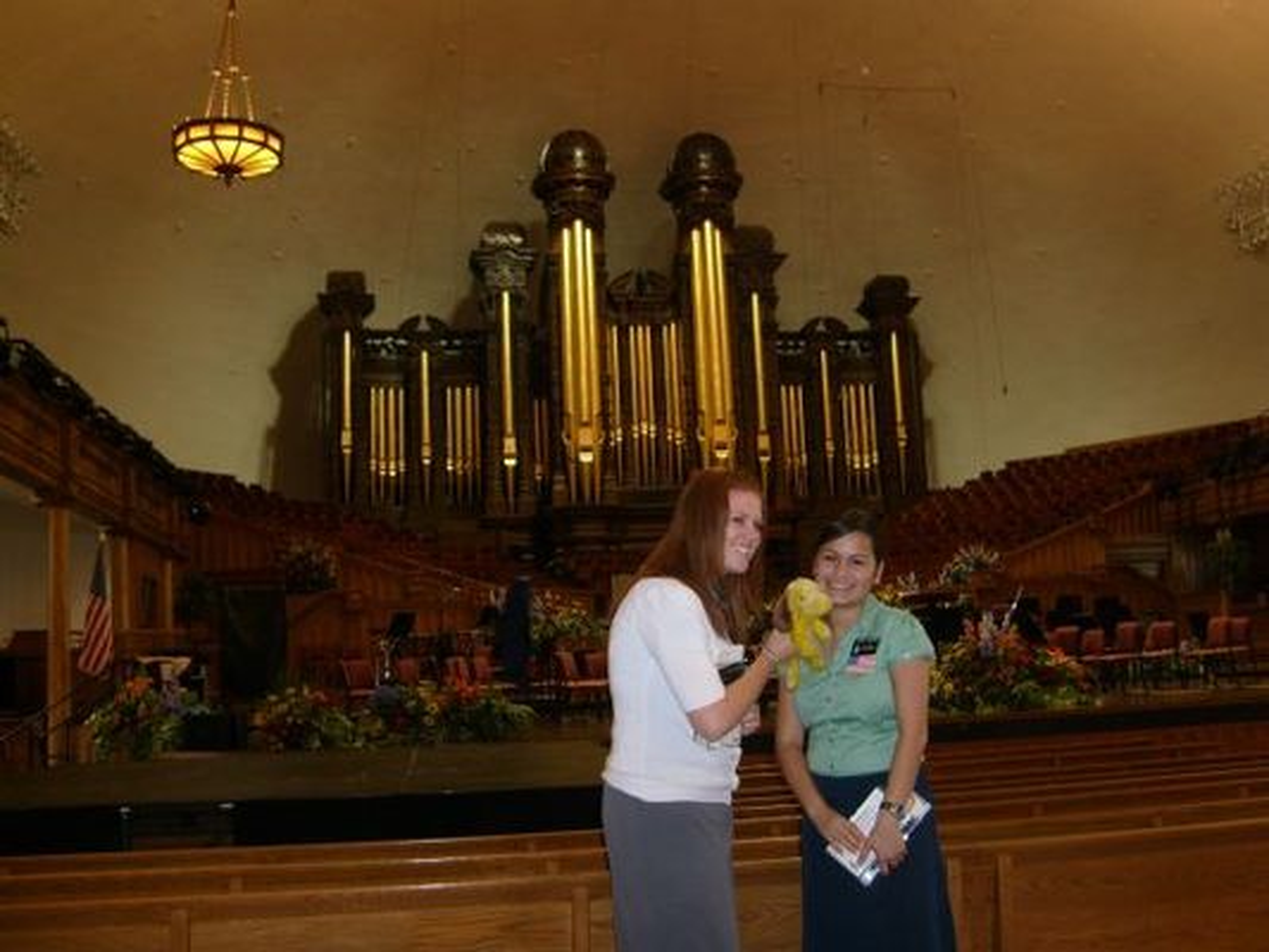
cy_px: 476
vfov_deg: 40.7
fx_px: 1283
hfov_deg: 52.6
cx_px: 634
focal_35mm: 35
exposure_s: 1/45
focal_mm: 5.8
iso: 100
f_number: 2.8
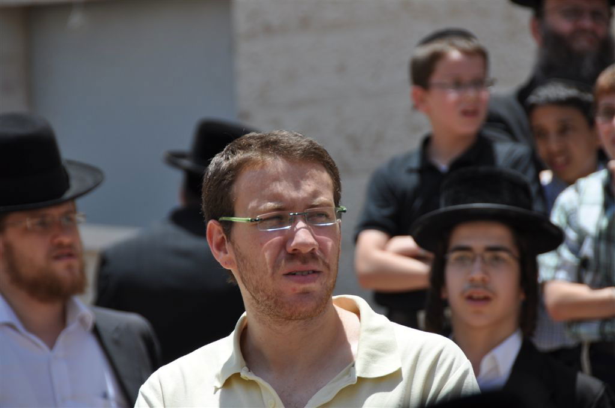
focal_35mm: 300
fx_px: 5118
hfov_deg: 6.9
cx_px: 308
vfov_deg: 4.6
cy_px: 204
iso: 200
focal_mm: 200
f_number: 6.3
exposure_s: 1/640
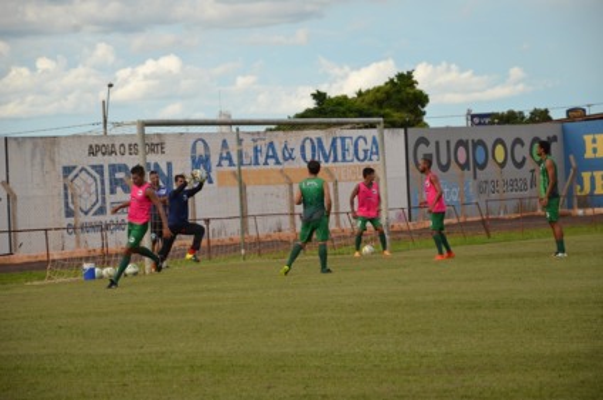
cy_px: 200
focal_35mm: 158
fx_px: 2633
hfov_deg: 13.1
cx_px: 302
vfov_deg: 8.7
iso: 100
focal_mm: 105
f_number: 9
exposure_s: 1/250
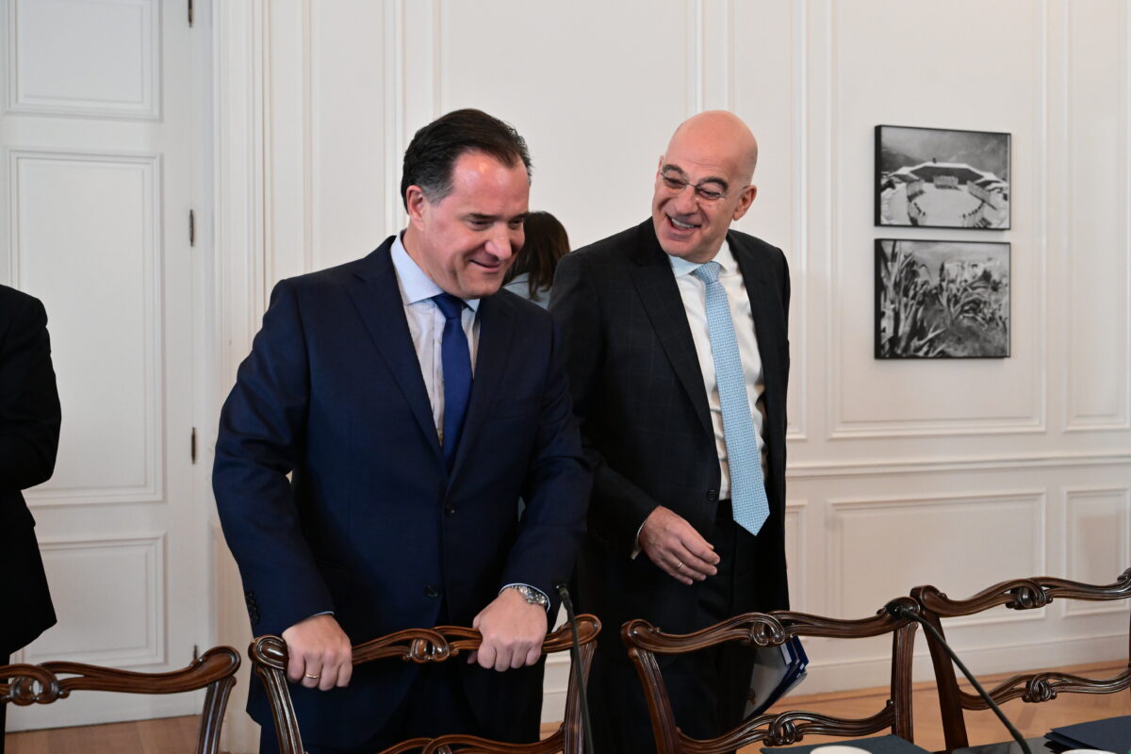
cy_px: 377
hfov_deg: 45.4
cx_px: 566
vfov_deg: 31.2
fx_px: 1351
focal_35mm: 43
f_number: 5
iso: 6400
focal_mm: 43
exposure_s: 1/500
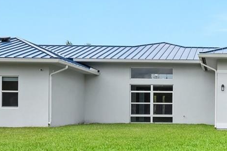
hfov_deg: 36.9
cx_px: 227
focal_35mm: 48
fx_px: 302
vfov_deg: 27.7
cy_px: 105
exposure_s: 1/100
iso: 200
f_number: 8
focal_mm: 14
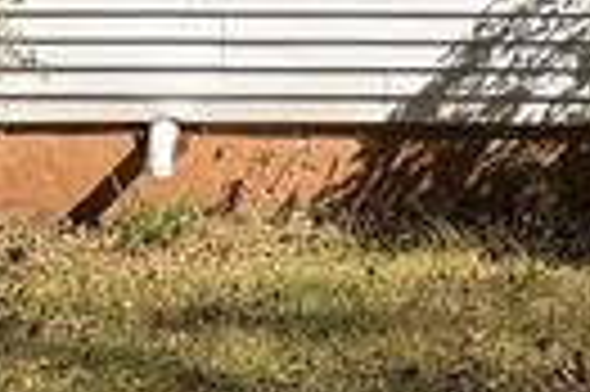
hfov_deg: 10.6
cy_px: -509
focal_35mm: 195
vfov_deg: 6.7
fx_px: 3192
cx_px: 320
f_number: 1.78
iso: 80
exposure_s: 1/5348
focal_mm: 6.76
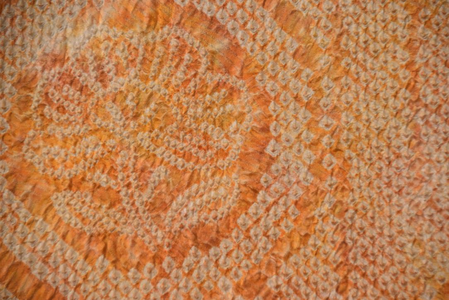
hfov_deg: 5.5
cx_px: 224
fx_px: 4677
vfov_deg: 3.7
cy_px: 150
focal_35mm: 375
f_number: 6.3
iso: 1800
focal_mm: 250
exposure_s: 1/125
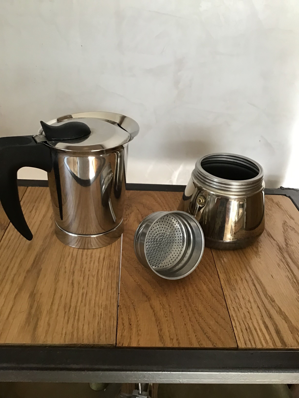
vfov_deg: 58.4
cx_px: 150
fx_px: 357
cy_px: 199
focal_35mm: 31
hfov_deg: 45.4
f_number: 2.4
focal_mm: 3.3
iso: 160
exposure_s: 1/33
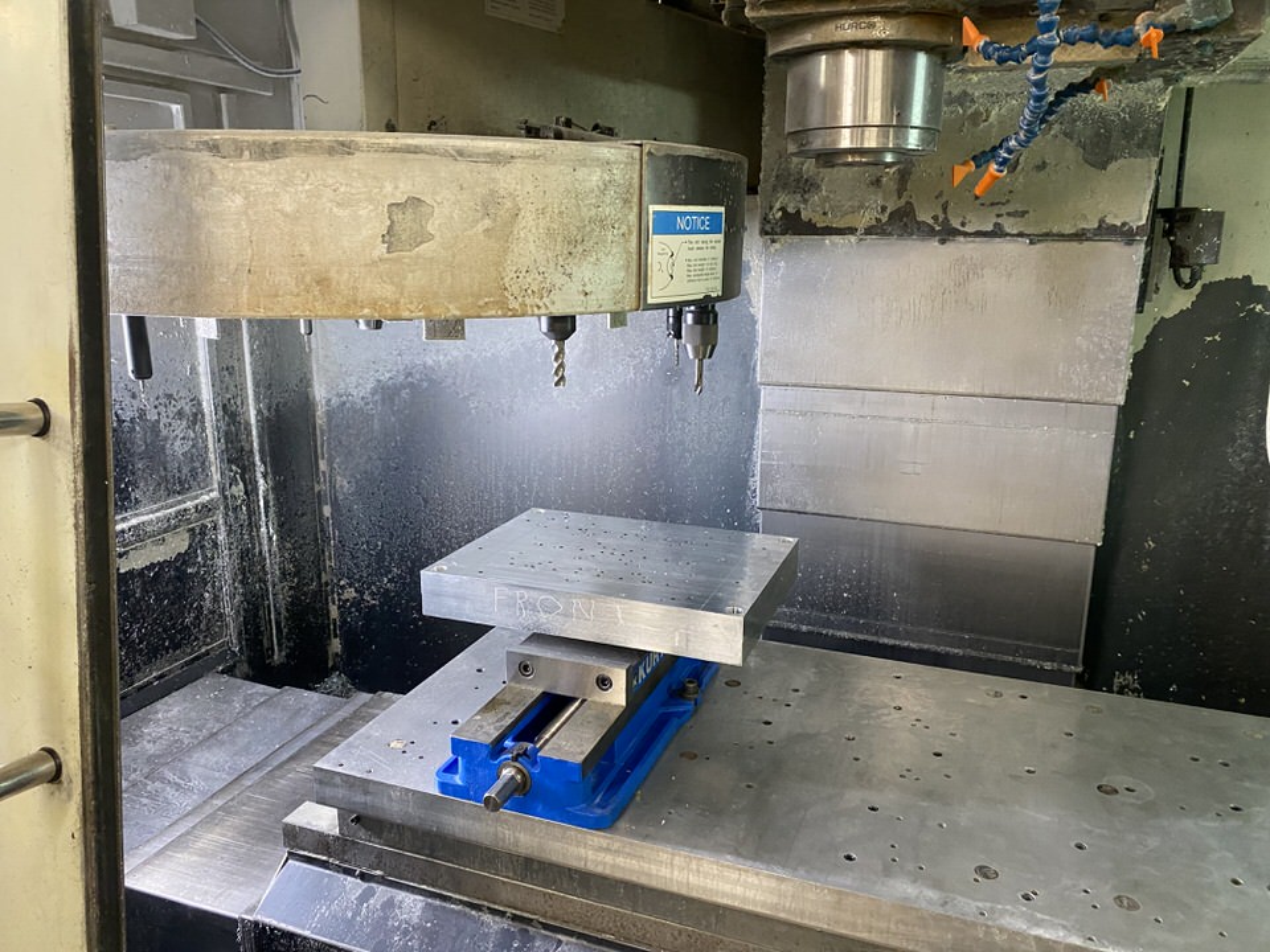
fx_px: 954
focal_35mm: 26
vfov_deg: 53.1
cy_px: 476
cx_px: 635
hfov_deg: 67.3
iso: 320
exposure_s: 1/60
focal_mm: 4.25
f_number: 1.8
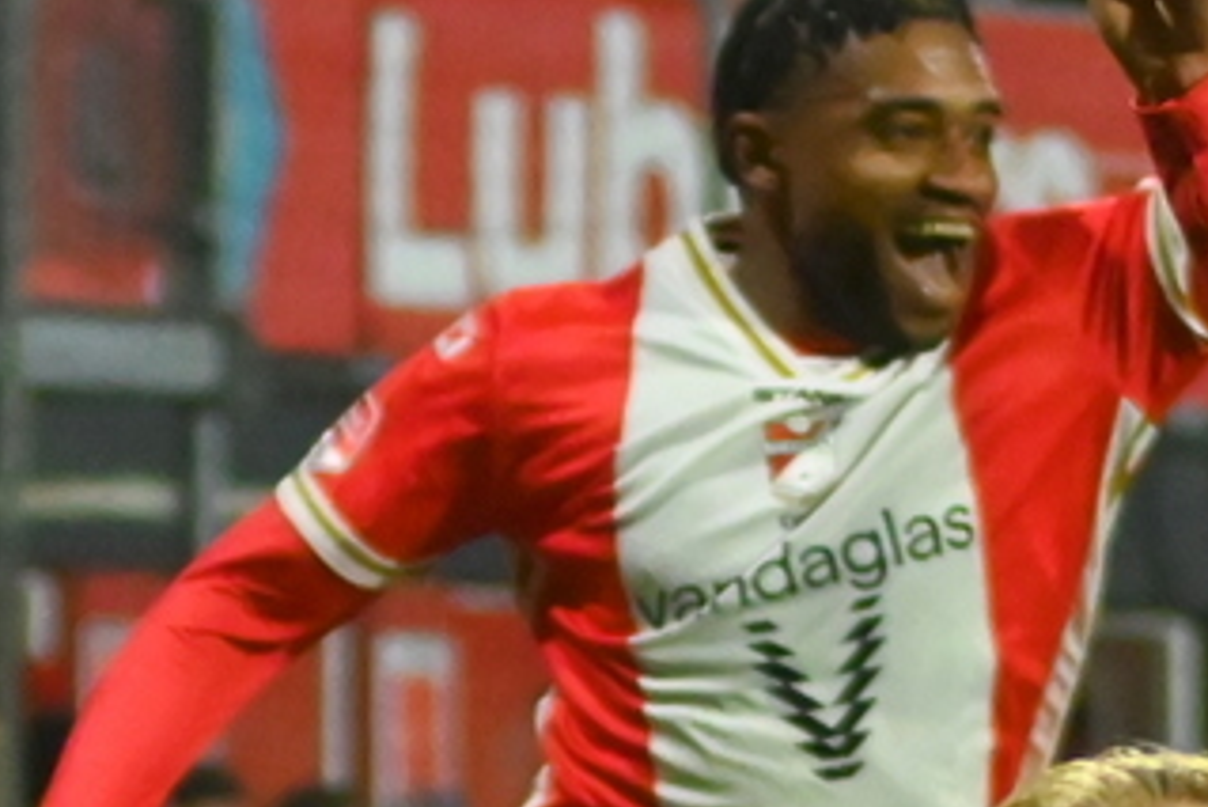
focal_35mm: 494
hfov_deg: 4.2
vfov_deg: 2.8
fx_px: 16583
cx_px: 1136
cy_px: 1650
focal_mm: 70
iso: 5000
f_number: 2.8
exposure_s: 1/2500
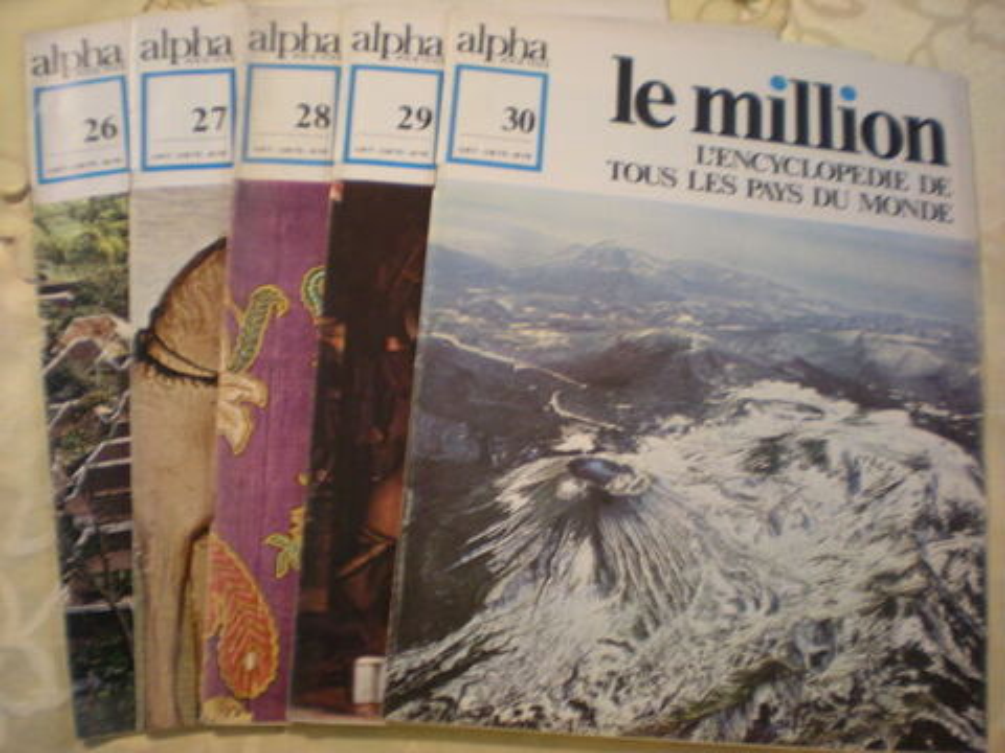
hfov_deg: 49.0
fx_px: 1103
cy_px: 376
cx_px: 502
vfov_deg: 37.7
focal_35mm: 38
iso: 200
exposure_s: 1/9.7
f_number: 3.1
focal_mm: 6.3
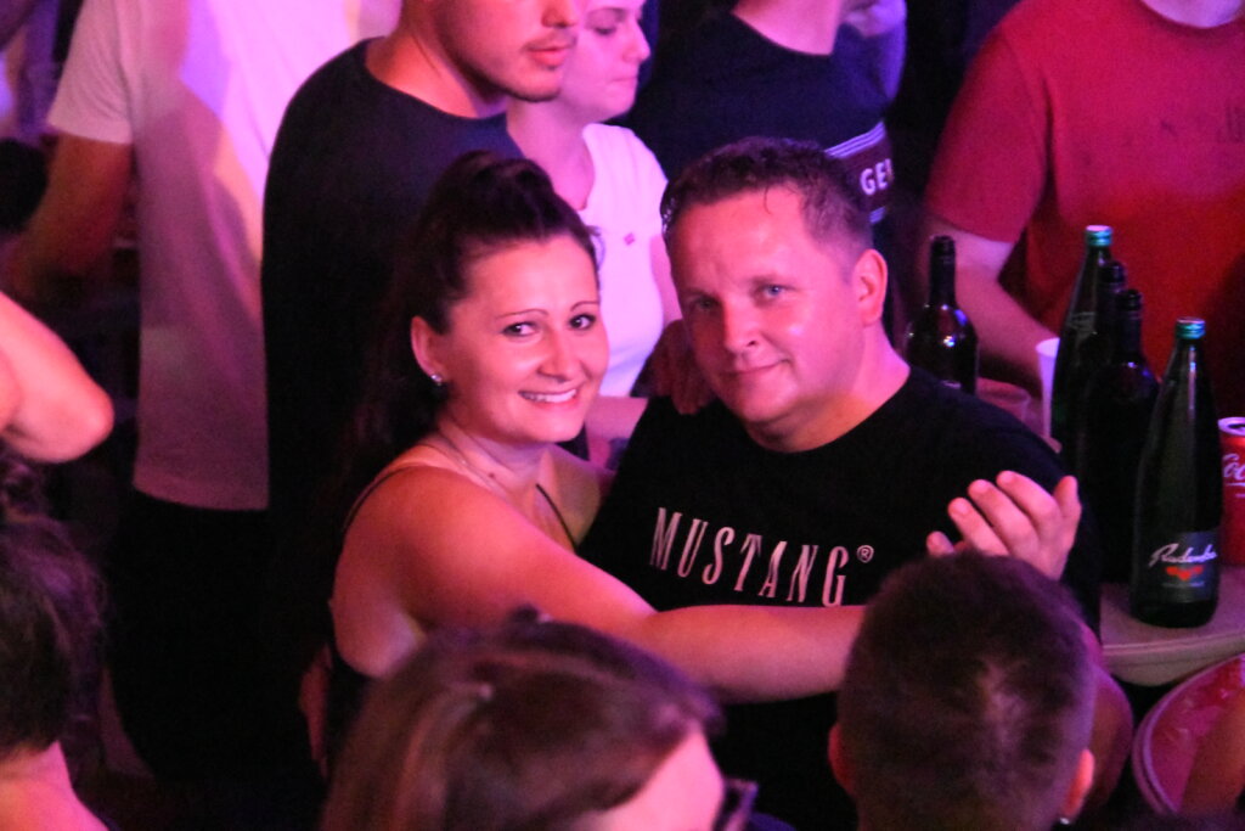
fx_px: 4462
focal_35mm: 129
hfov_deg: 15.9
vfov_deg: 10.6
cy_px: 416
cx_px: 622
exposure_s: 1/160
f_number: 5
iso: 51200
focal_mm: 86
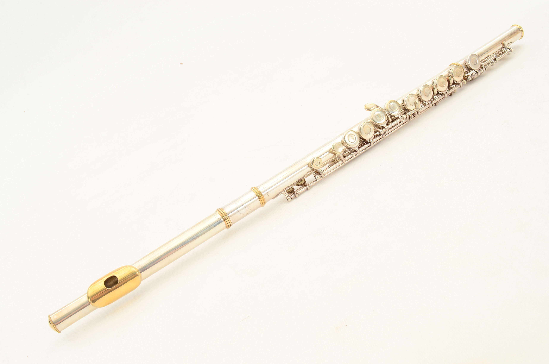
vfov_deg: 41.5
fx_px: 479
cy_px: 182
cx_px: 274
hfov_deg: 59.6
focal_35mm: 32
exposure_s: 1/60
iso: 320
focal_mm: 21
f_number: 13
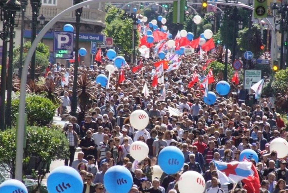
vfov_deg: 2.2
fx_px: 4955
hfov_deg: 3.3
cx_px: 166
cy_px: 109
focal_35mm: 619
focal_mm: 300
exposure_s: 1/500
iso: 2000
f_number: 22
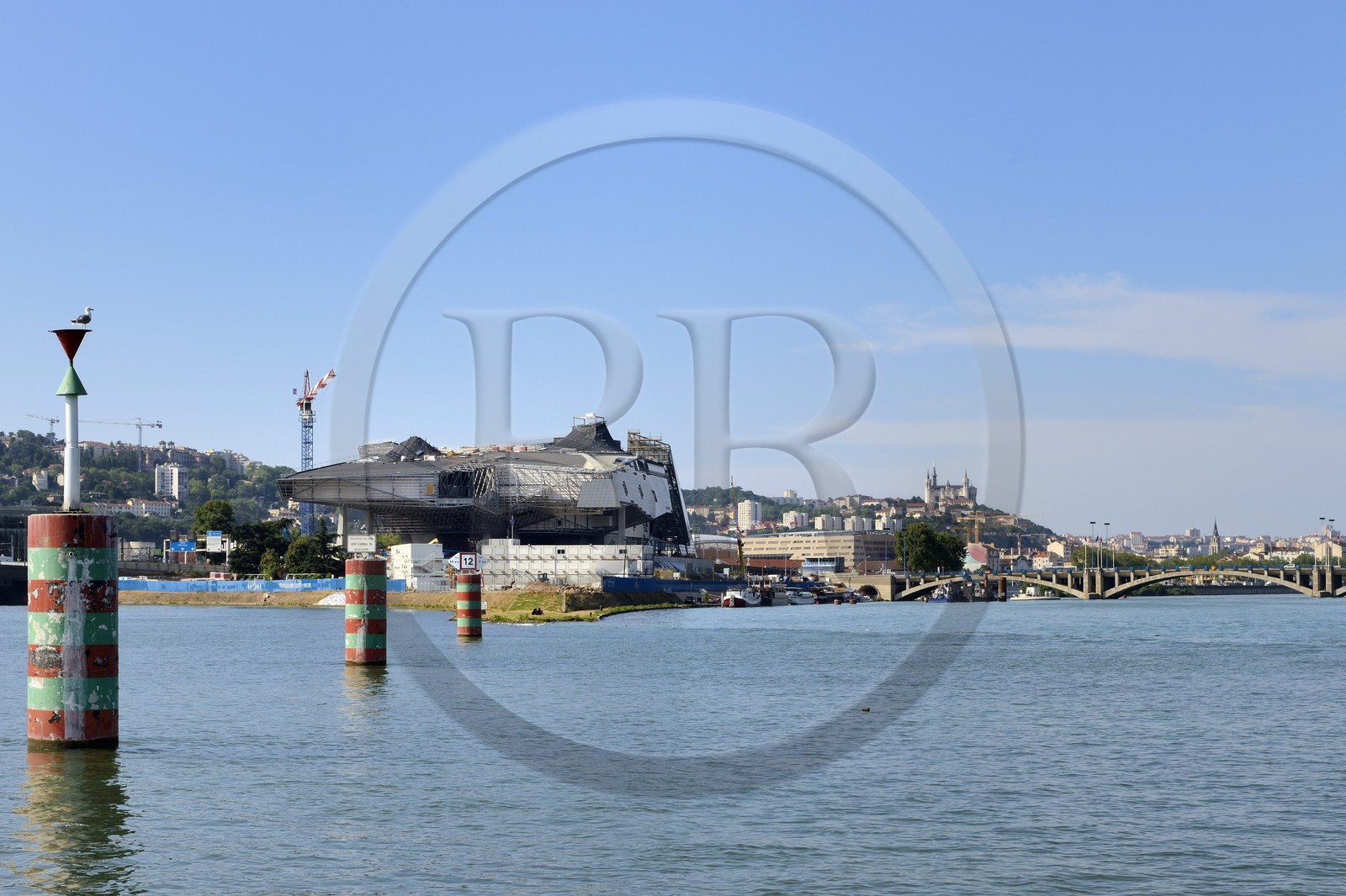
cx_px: 673
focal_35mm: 70
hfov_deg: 28.8
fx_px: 2617
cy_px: 448
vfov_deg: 19.4
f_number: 13
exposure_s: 1/400
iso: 200
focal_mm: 70
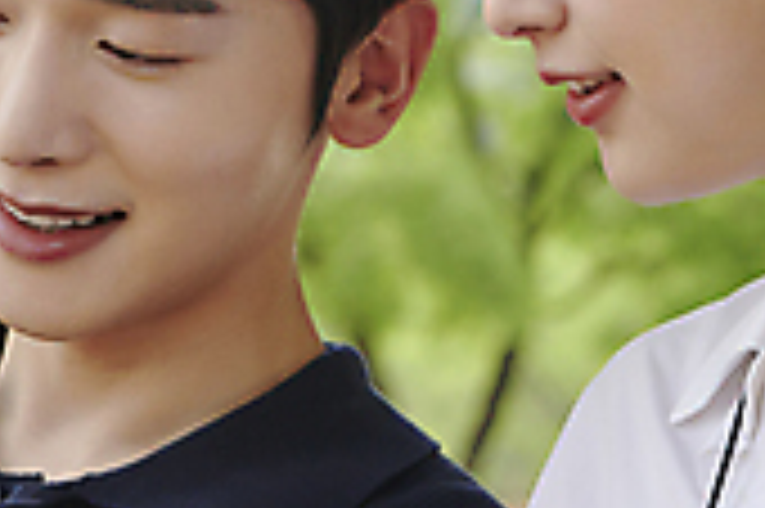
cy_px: 418
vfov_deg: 4.6
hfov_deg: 6.9
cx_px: 151
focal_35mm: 297
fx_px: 6305
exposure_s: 1/250
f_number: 5.6
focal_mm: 70
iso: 160
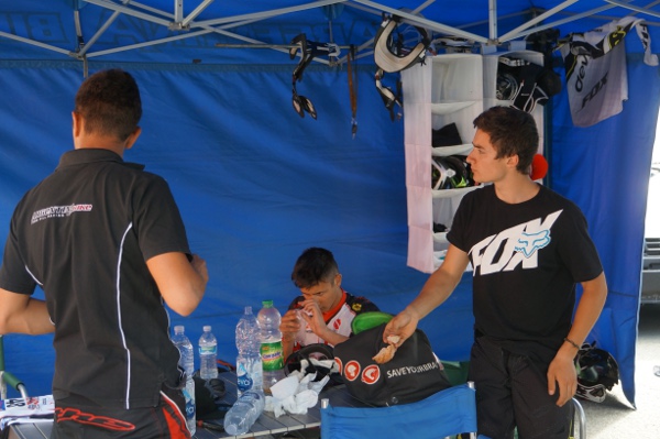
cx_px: 330
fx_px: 953
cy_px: 220
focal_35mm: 52
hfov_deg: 38.2
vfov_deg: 25.9
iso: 400
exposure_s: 1/160
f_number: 4.5
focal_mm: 35
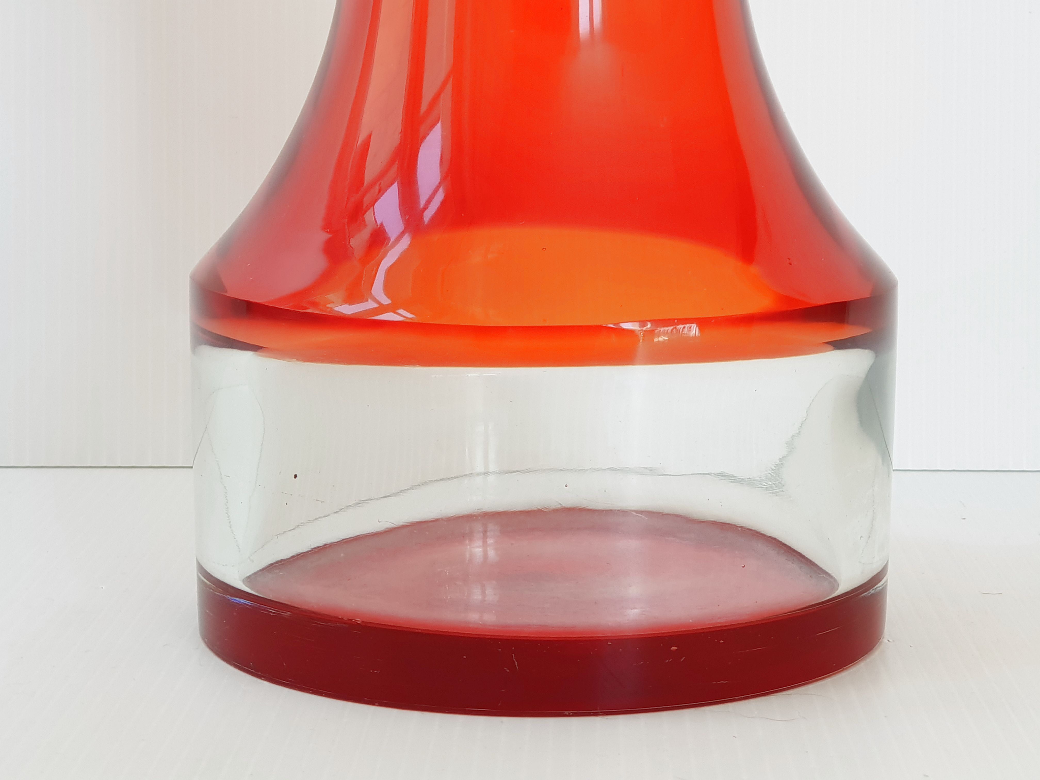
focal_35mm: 52
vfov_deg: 28.0
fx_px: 1562
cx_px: 520
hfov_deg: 36.8
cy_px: 390
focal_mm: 6
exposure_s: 1/50
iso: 40
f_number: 2.4
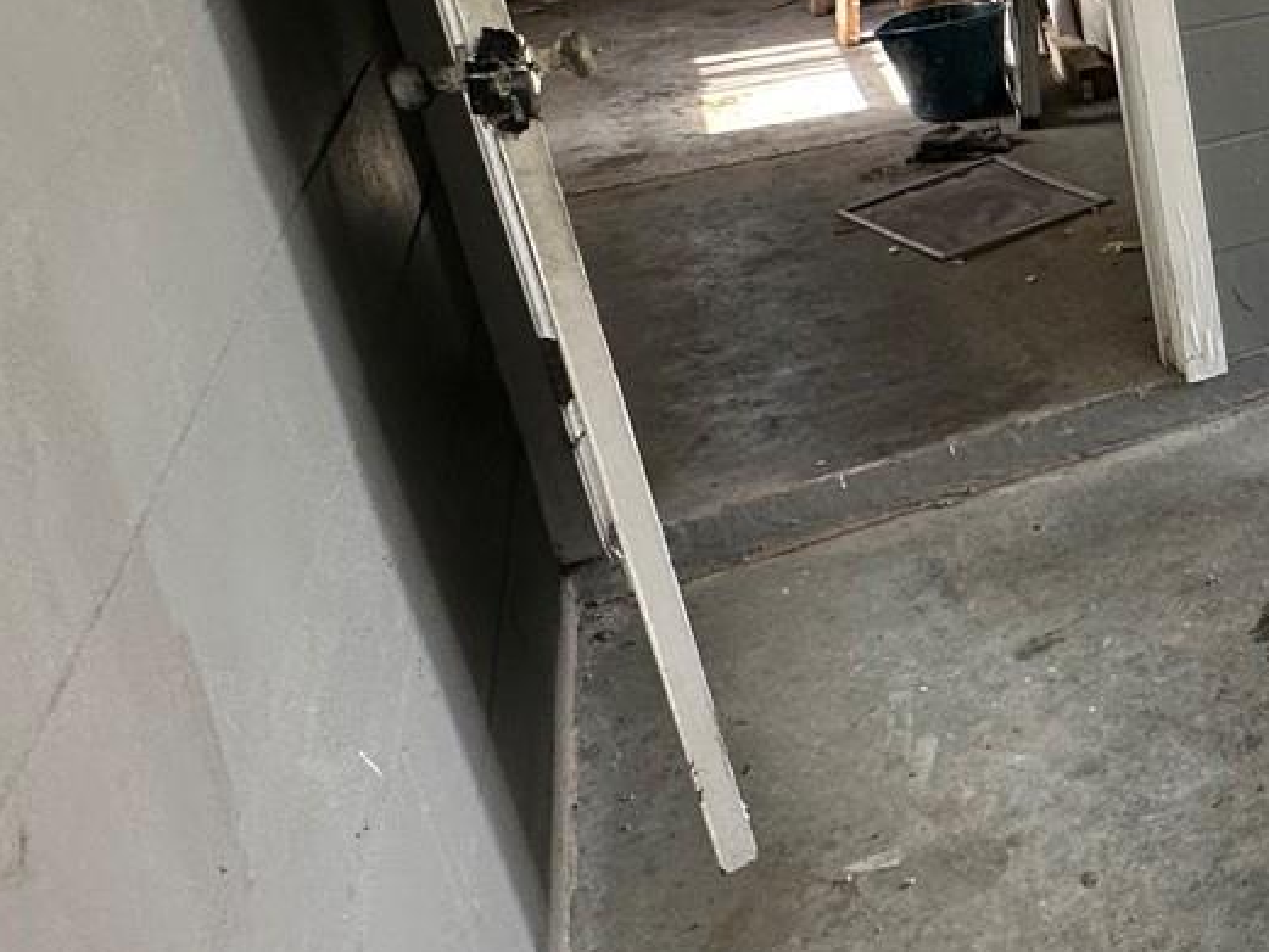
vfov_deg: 31.8
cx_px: 1785
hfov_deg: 30.4
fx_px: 1577
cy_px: 71
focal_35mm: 43
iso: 64
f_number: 2.2
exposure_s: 1/99
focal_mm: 2.22
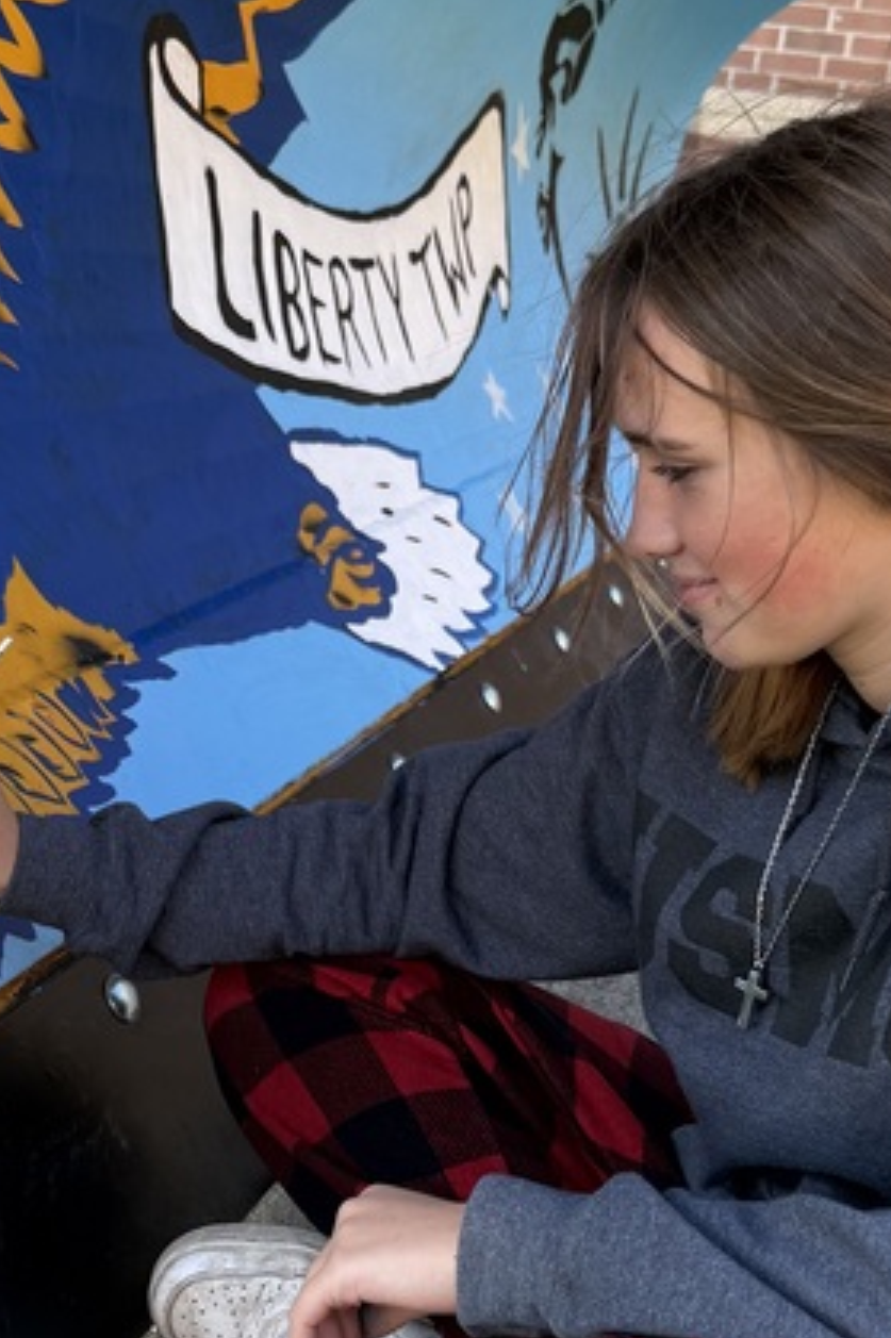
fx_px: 2266
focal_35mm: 61
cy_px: 706
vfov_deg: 32.9
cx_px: 326
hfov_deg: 22.2
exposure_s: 1/256
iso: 64
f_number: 1.78
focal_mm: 6.76
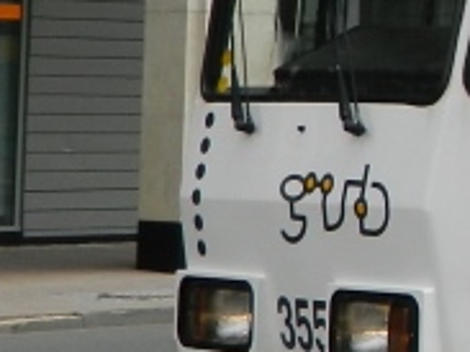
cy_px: -41
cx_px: 1153
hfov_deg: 9.0
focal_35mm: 196
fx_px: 2659
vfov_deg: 7.5
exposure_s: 1/400
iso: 80
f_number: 3.3
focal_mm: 6.2
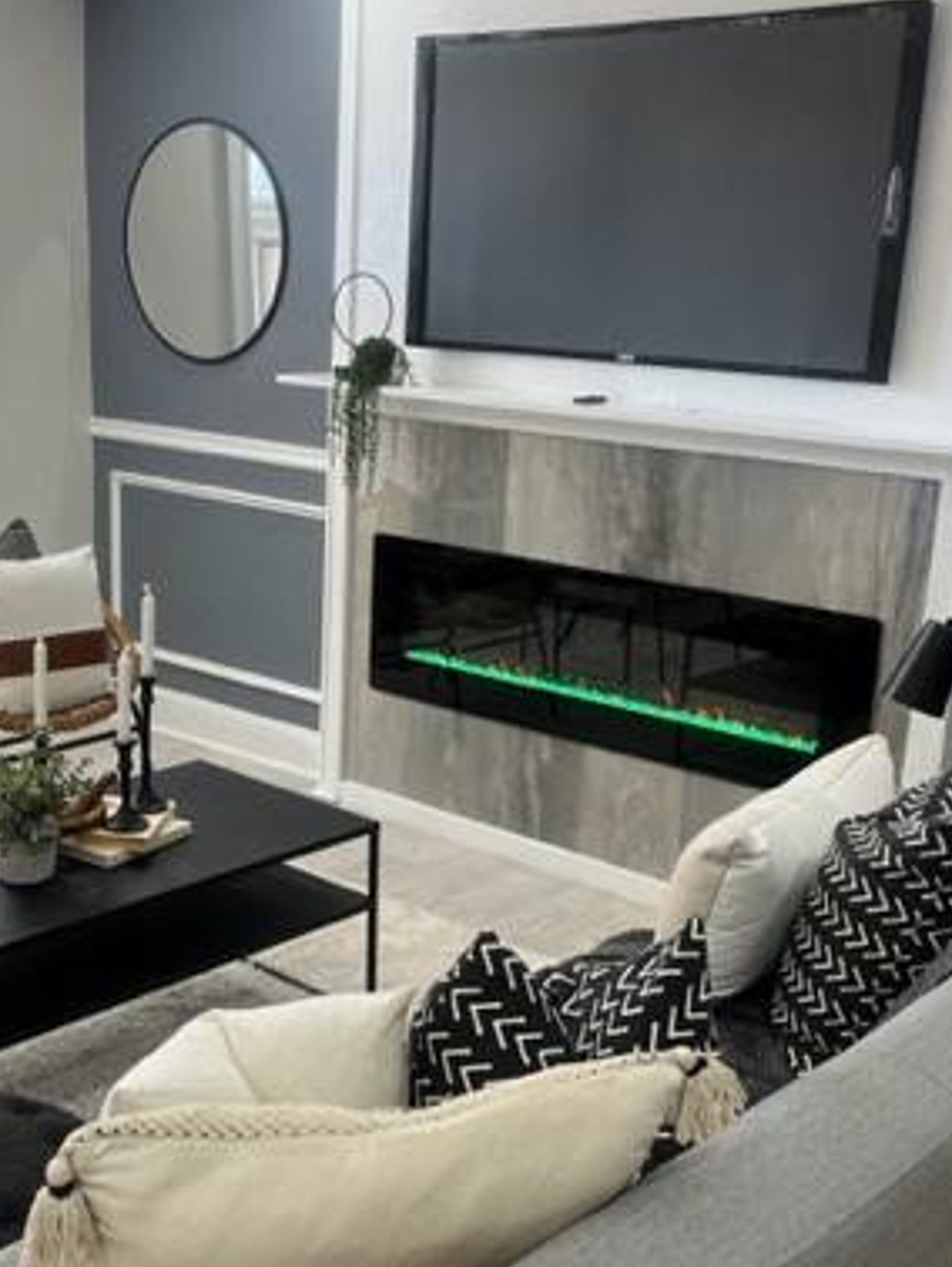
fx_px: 1612
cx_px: 359
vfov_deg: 42.9
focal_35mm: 44
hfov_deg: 32.8
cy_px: 704
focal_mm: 5.1
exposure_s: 1/120
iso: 80
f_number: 1.6
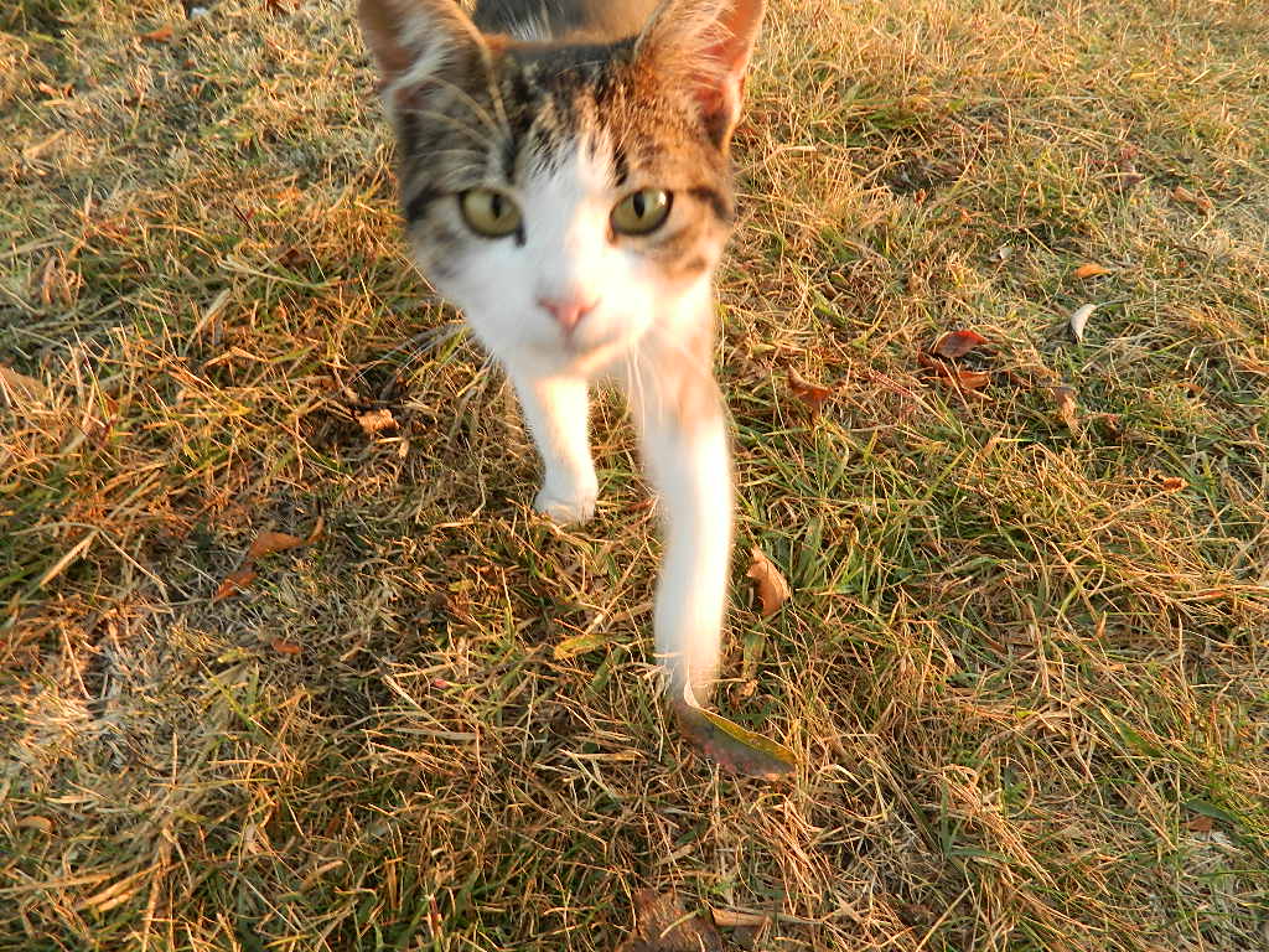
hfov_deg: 69.4
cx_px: 634
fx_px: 916
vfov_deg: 54.9
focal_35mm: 25
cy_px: 476
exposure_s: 1/40
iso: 80
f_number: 3.1
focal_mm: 4.5
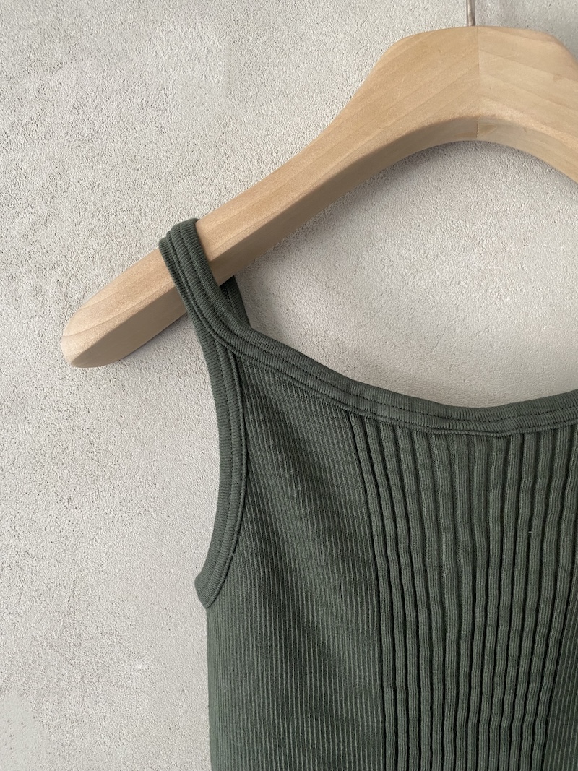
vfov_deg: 67.3
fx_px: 579
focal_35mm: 26
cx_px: 289
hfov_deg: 53.1
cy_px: 386
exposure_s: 1/66
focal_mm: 4.25
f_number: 1.8
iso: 125
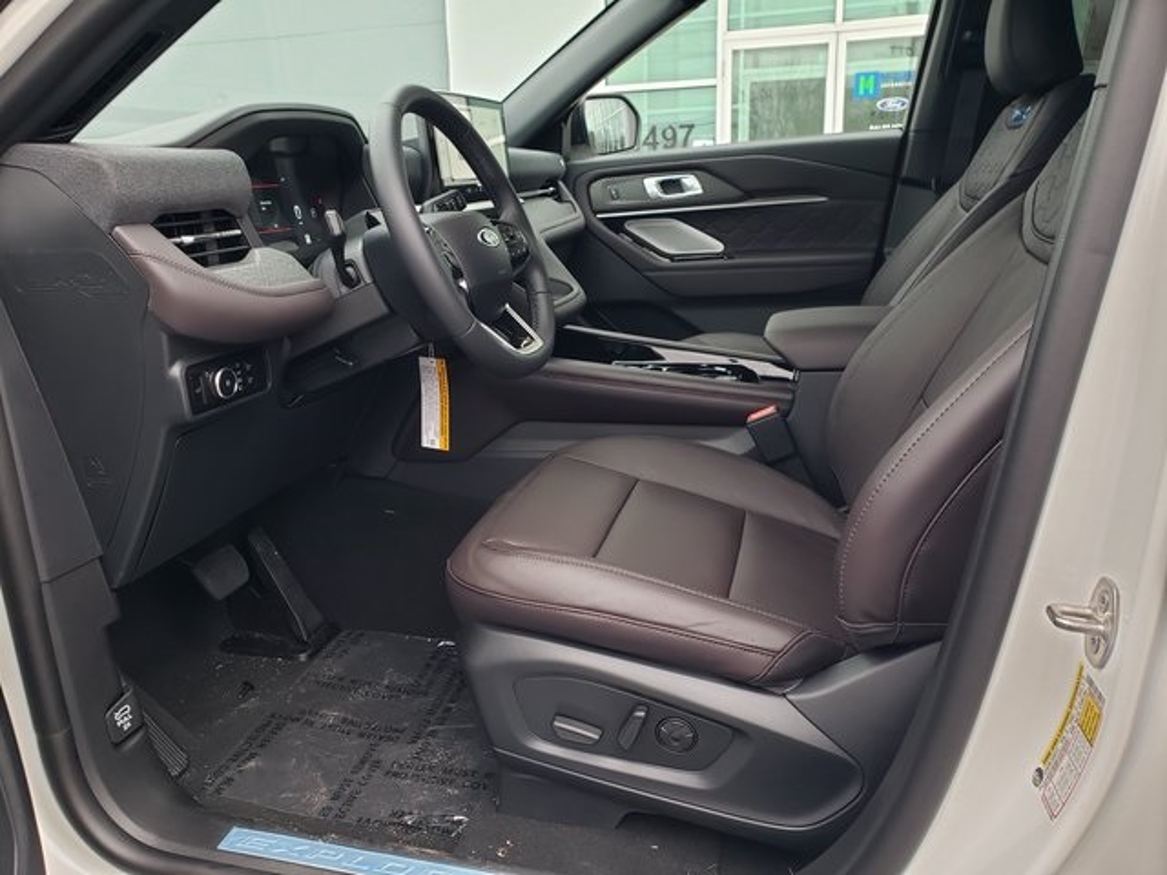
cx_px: 584
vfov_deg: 53.1
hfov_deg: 67.3
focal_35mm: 26
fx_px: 877
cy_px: 438
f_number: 2.4
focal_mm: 4.3
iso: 100
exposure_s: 1/44
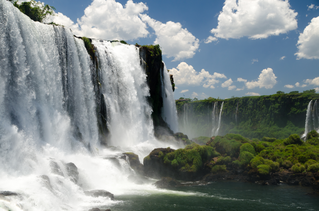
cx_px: 160
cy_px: 106
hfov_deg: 45.0
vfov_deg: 30.7
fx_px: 385
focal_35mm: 44
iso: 110
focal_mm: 29
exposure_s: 1/250
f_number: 8
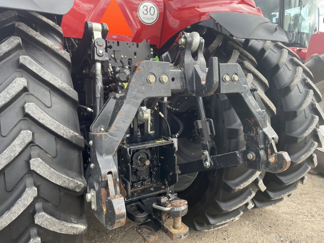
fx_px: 243
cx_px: 162
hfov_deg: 67.3
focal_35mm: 26
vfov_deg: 53.1
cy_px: 122
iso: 32
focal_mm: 4.2
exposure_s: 1/374
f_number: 1.6
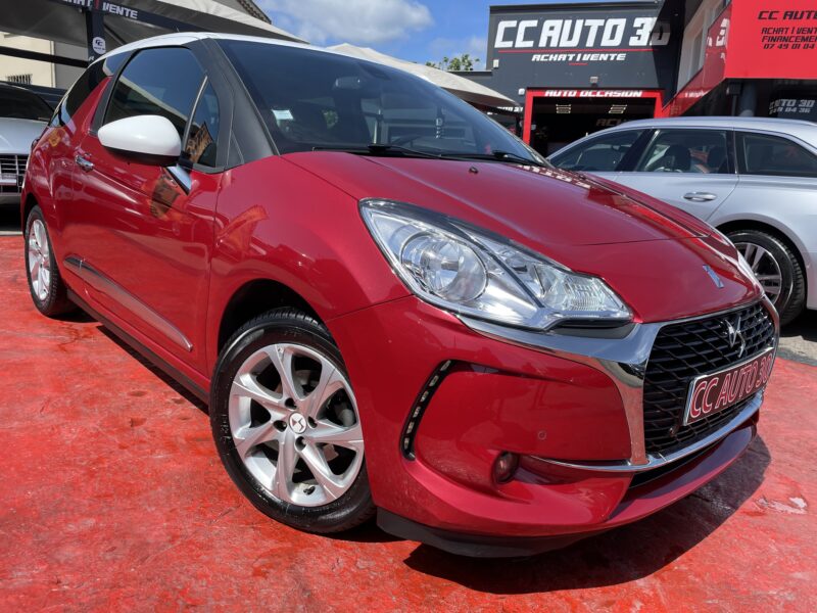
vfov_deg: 53.1
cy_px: 306
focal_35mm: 26
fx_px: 614
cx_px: 408
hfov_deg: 67.3
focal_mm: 4.2
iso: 32
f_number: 1.6
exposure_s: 1/1887
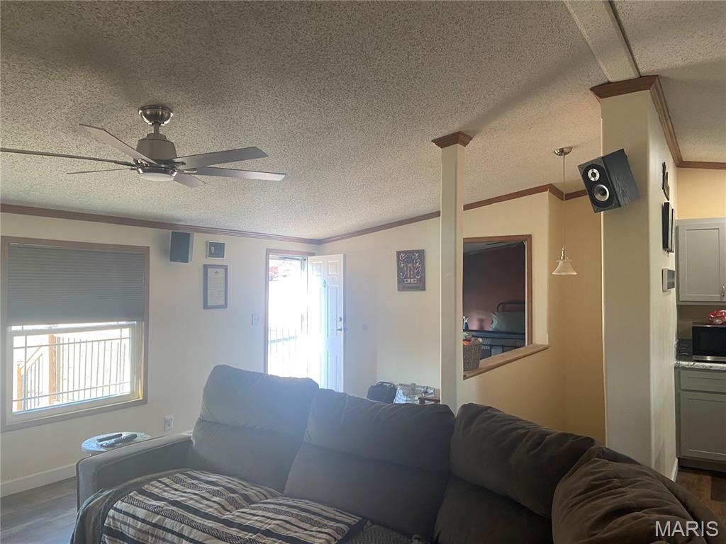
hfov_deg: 67.3
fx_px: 545
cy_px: 272
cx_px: 363
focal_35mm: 26
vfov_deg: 53.1
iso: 80
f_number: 1.8
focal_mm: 4.25
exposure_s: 1/60
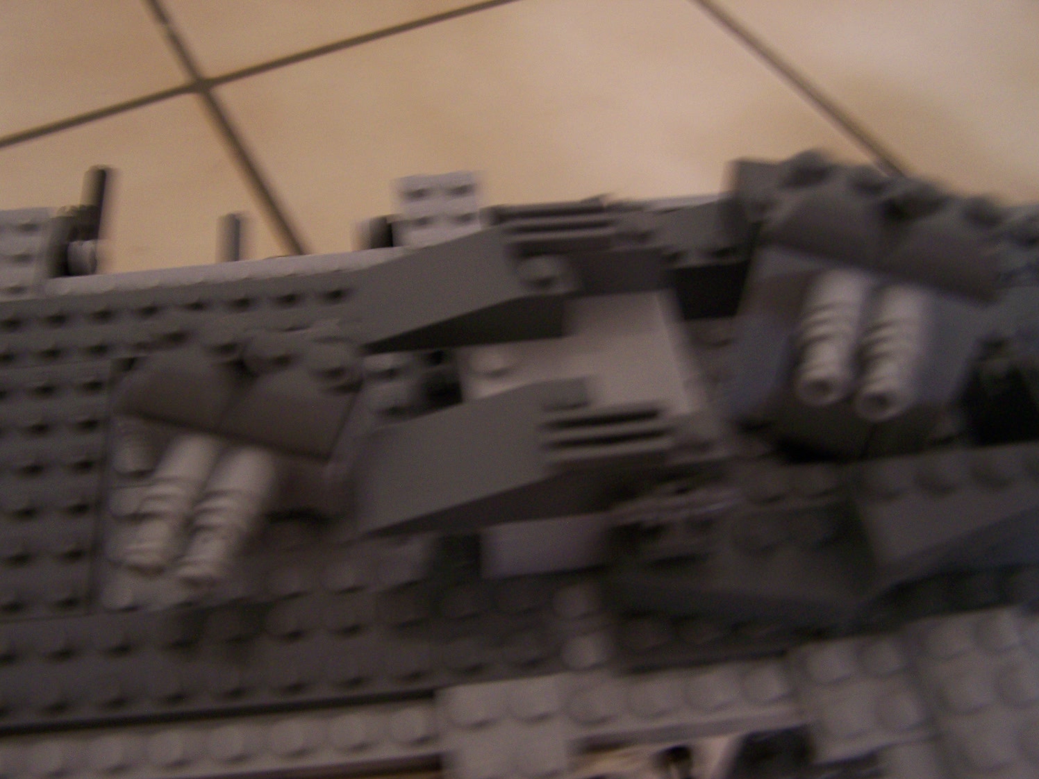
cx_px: 520
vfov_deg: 37.7
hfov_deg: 49.0
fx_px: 1141
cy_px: 390
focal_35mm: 38
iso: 160
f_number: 2.8
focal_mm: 6.3
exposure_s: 1/8
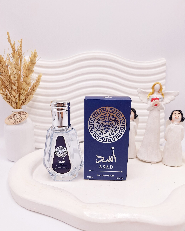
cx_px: 92
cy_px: 117
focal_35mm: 24
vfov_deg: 70.3
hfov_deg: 58.8
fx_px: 164
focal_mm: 5.54
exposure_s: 1/455
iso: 40
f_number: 1.8
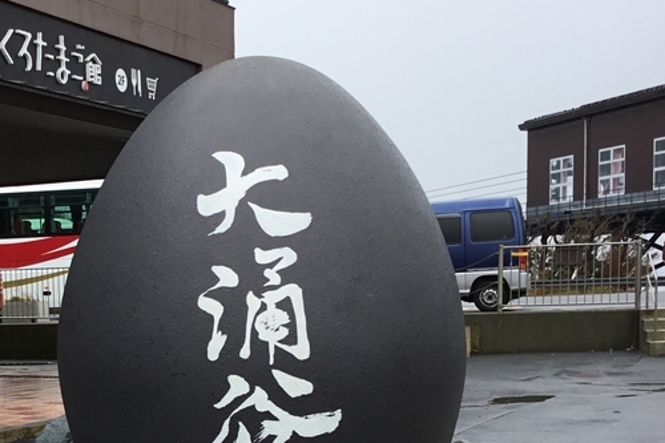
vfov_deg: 20.1
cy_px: 416
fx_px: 1219
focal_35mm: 66
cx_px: 170
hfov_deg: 30.0
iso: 25
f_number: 2.4
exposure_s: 1/815
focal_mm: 3.3
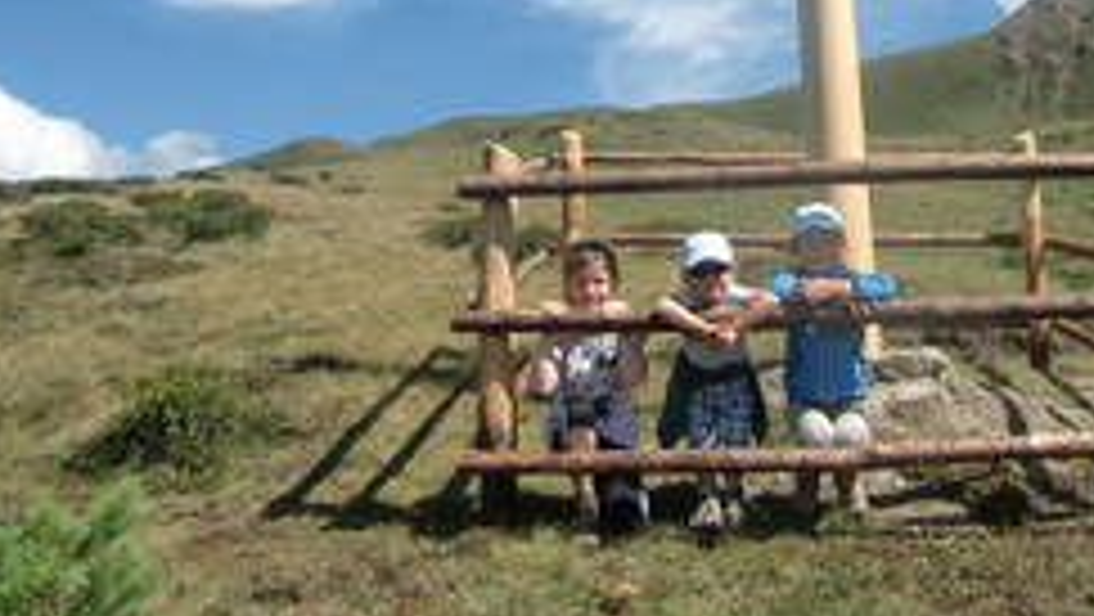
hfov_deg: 45.8
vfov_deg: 26.7
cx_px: 810
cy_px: 49
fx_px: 1248
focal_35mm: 43
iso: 64
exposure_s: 1/800
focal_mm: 4.3
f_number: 3.2
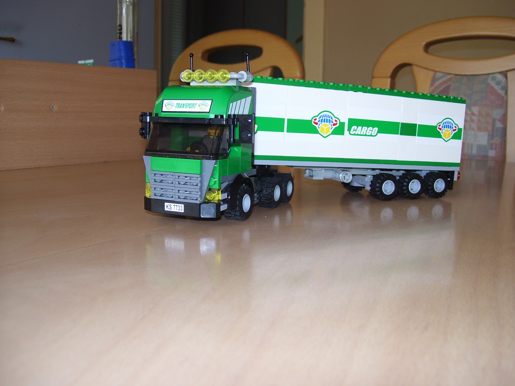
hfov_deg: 51.4
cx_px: 258
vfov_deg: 39.7
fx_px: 536
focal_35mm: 36
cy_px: 193
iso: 80
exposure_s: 1/60
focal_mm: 6
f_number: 2.7
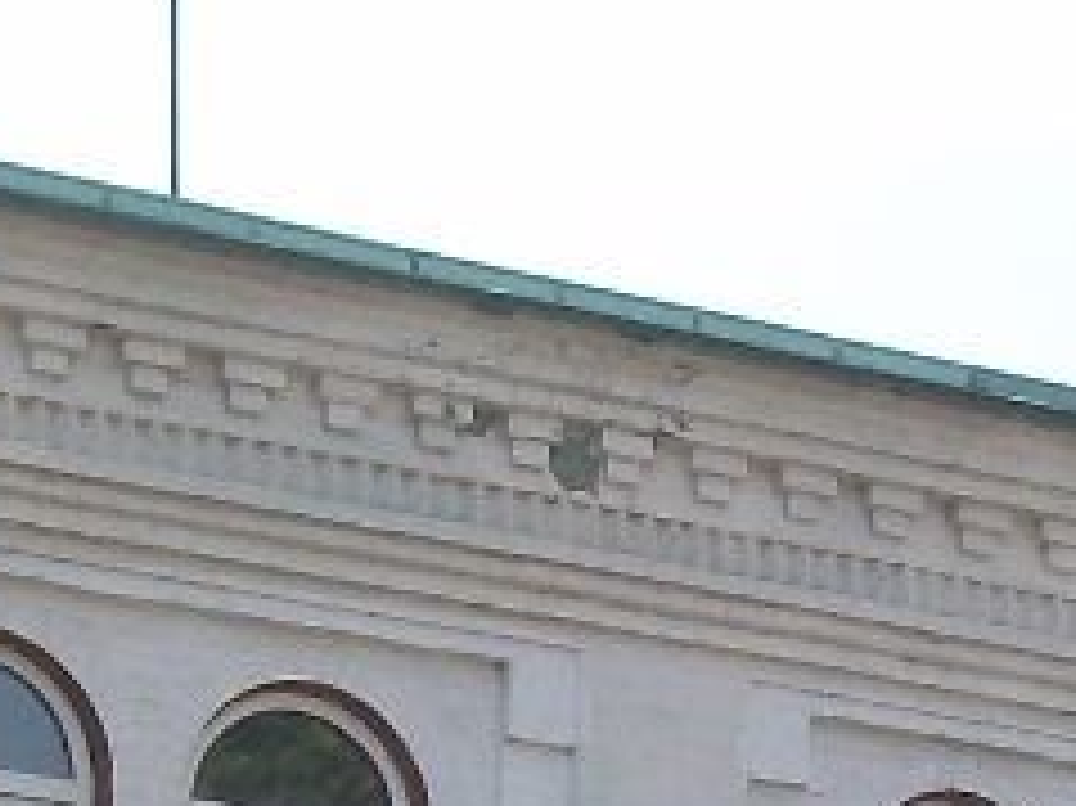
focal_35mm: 193
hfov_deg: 10.2
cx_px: 873
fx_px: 5996
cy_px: 1265
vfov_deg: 7.5
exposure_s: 1/320
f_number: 4.8
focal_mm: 6
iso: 80
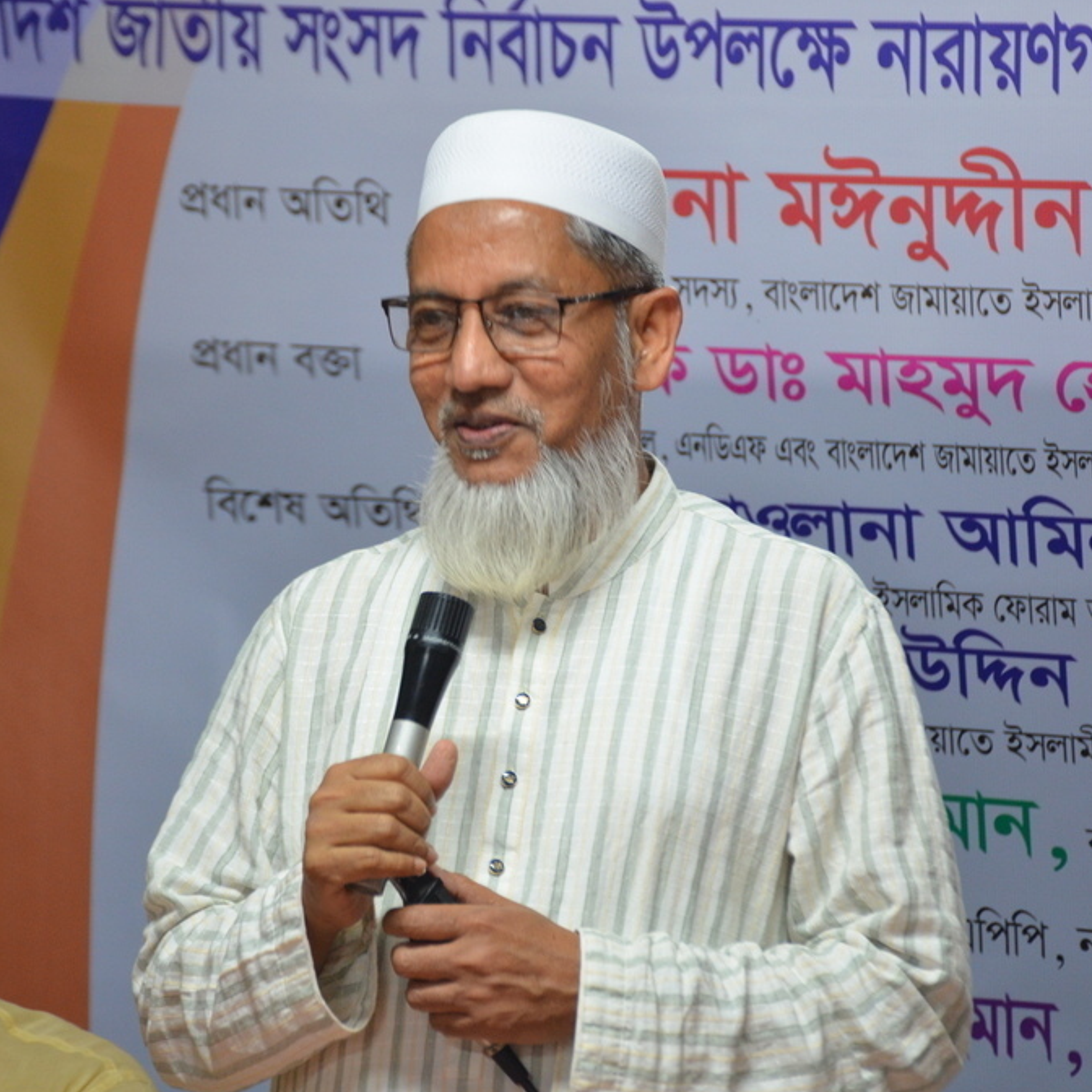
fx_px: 5532
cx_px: 548
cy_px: 462
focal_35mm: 155
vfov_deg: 11.3
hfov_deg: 11.3
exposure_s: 1/30
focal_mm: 80
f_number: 5.3
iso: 1000
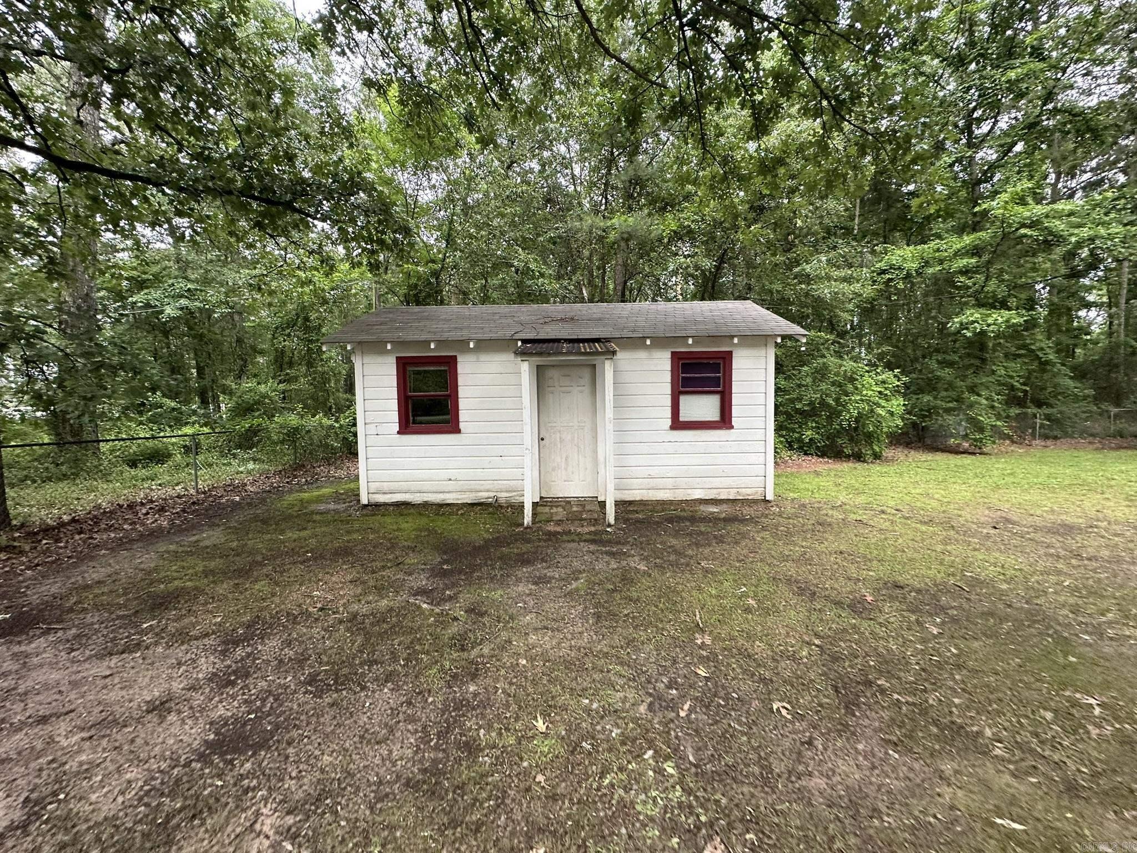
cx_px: 568
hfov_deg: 102.1
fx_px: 460
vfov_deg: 85.7
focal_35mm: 14
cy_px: 426
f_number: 2.2
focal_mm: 2.22
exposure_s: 1/99
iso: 160
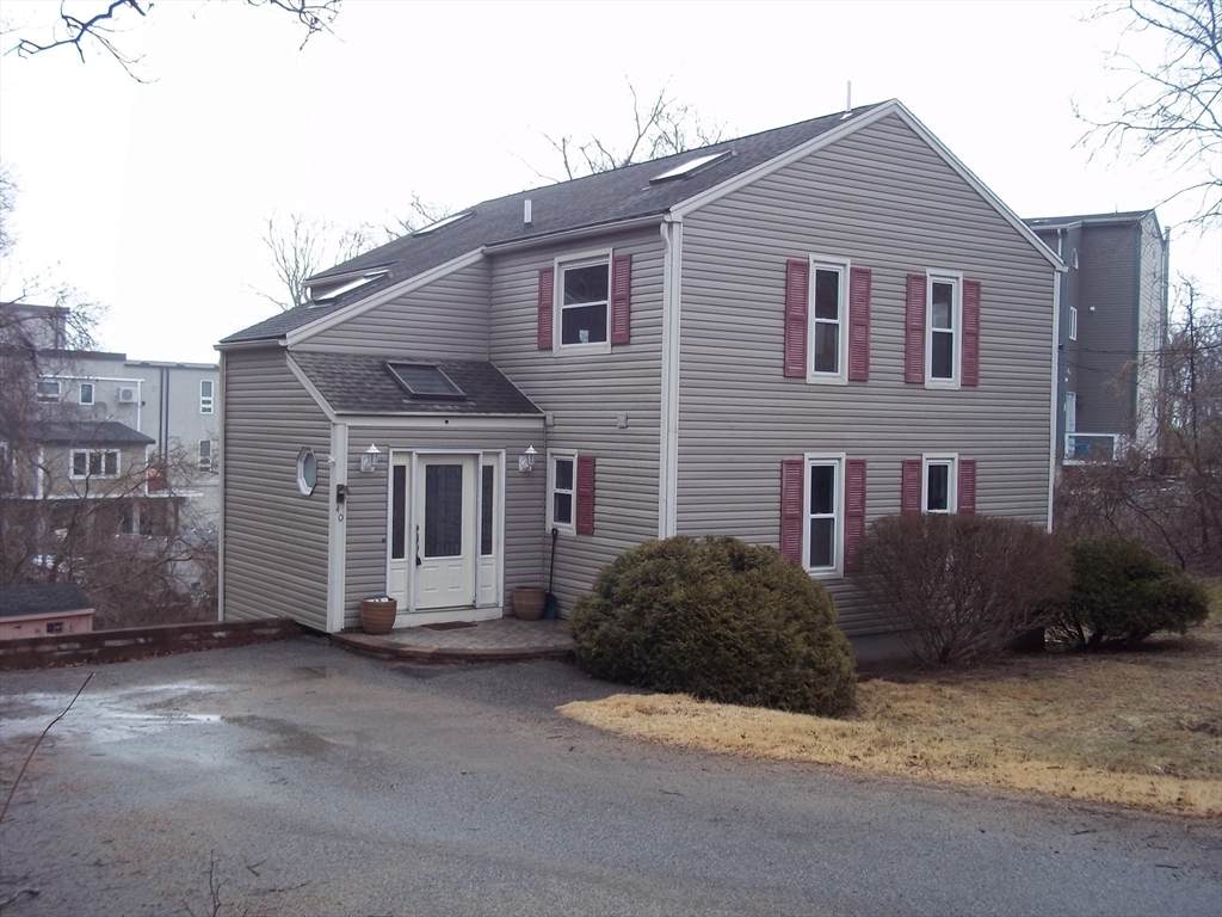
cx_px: 611
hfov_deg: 51.4
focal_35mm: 36
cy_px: 458
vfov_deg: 39.7
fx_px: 1271
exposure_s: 1/320
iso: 80
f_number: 3.1
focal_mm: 6.5
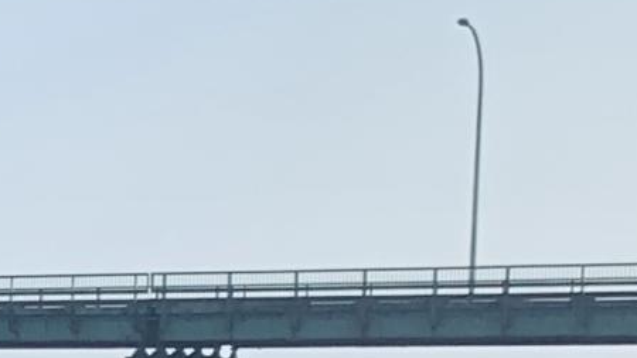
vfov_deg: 6.0
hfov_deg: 9.8
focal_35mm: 189
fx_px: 3192
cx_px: -1001
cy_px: 1074
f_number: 1.8
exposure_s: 1/2994
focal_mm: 4.25
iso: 25
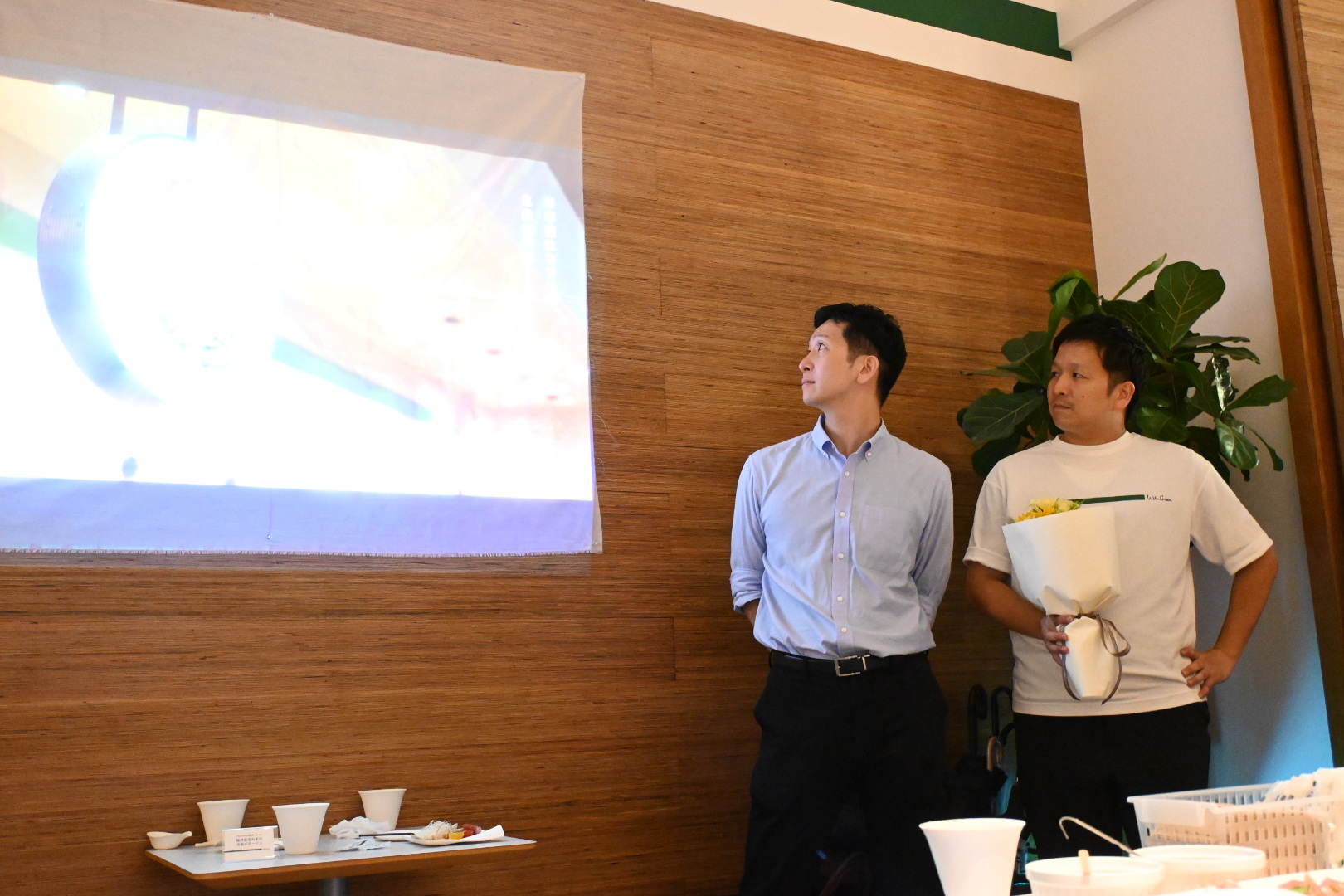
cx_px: 672
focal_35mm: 34
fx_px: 1288
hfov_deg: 55.1
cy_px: 448
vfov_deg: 38.4
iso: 8000
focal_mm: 23
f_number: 4.2
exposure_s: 1/40
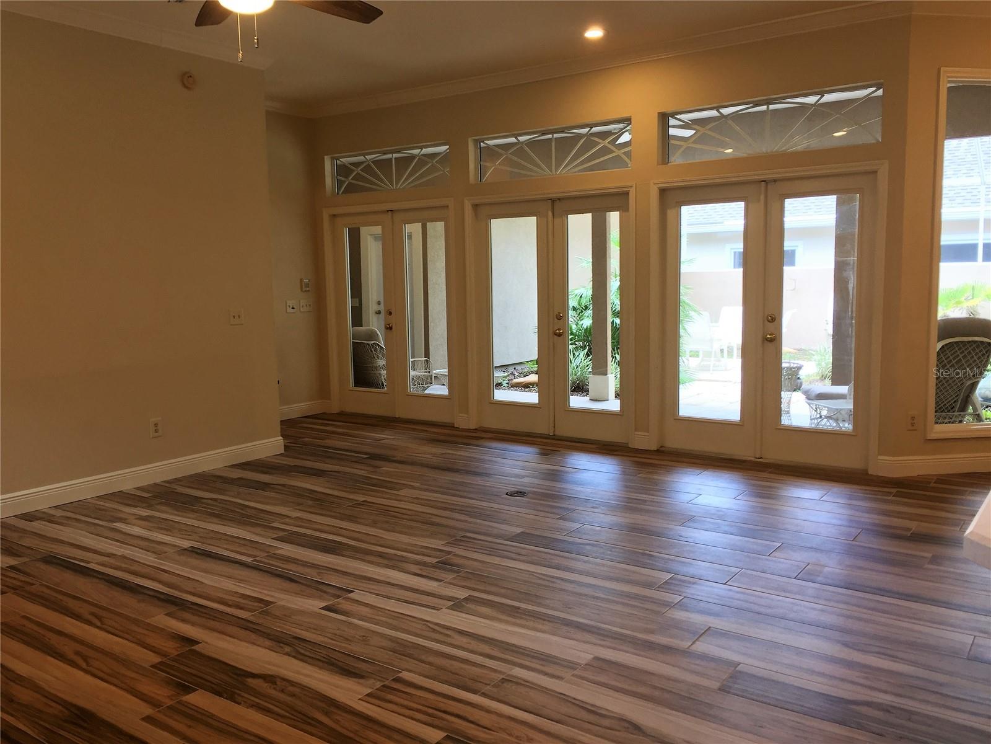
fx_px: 830
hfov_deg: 61.7
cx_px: 496
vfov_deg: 48.2
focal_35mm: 29
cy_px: 372
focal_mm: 4.15
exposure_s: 1/30
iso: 32
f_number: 2.2
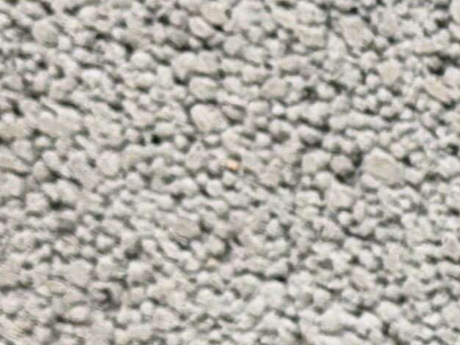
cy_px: 813
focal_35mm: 308
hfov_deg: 5.9
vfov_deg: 4.7
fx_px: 4093
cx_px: 1442
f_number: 1.78
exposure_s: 1/50
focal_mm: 6.76
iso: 125
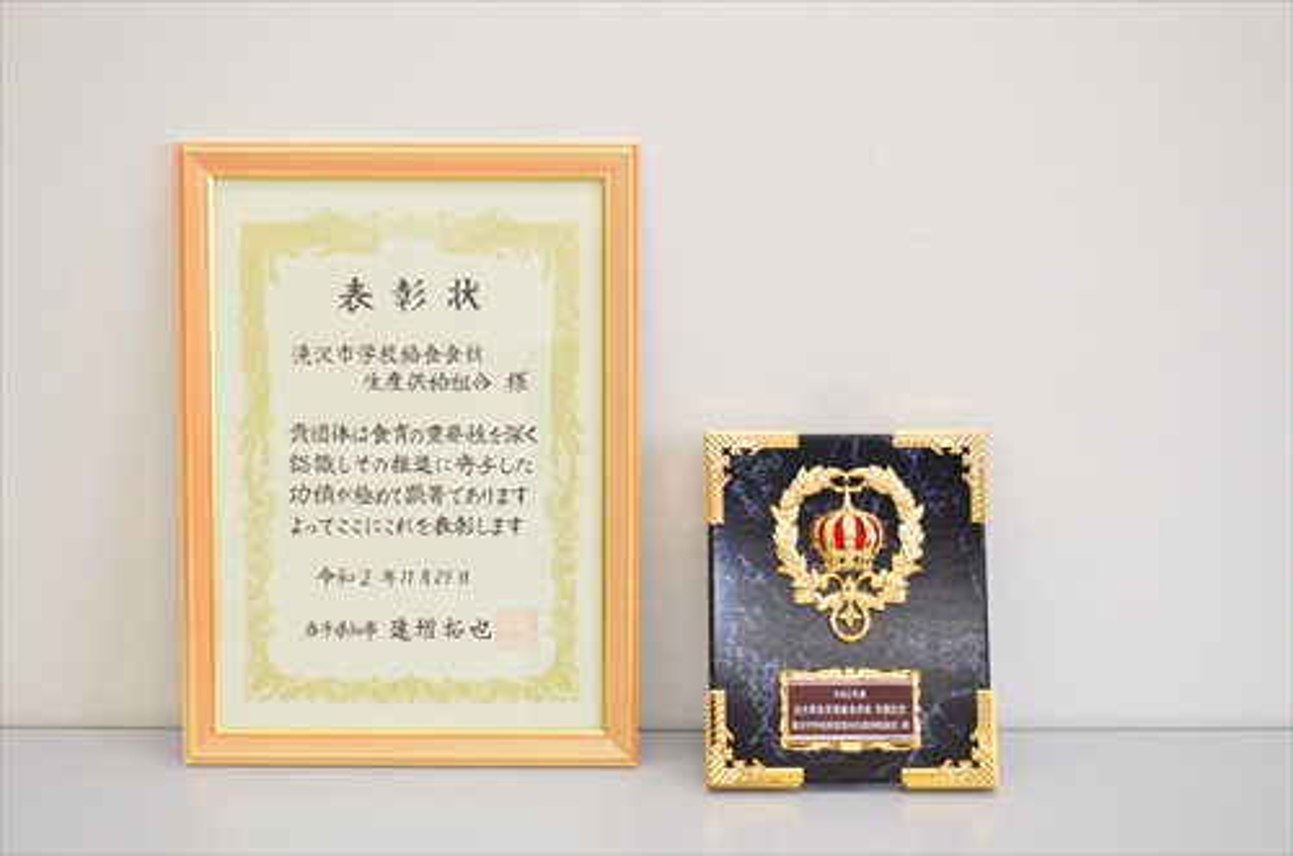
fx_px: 1828
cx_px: 646
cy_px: 428
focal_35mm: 51
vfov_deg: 26.4
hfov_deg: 39.0
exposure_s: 1/250
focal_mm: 34
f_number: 5
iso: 800
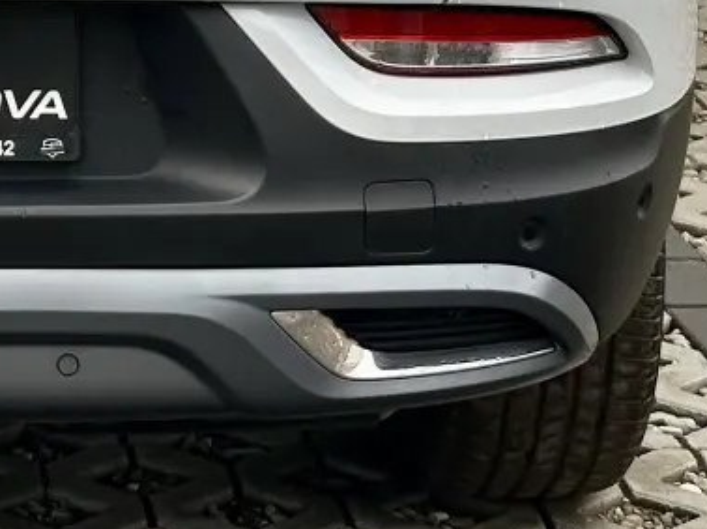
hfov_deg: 10.5
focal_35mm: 183
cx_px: -256
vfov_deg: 7.9
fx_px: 3735
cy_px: -293
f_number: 1.78
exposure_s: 1/211
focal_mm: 6.86
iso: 50
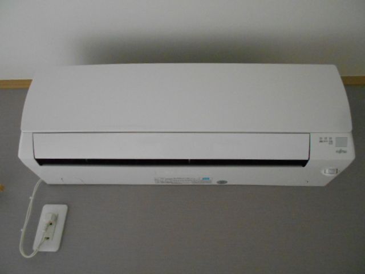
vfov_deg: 53.1
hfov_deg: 67.3
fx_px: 274
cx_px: 182
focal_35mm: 26
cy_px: 137
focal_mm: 4.6
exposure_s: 1/125
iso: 800
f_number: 3.2
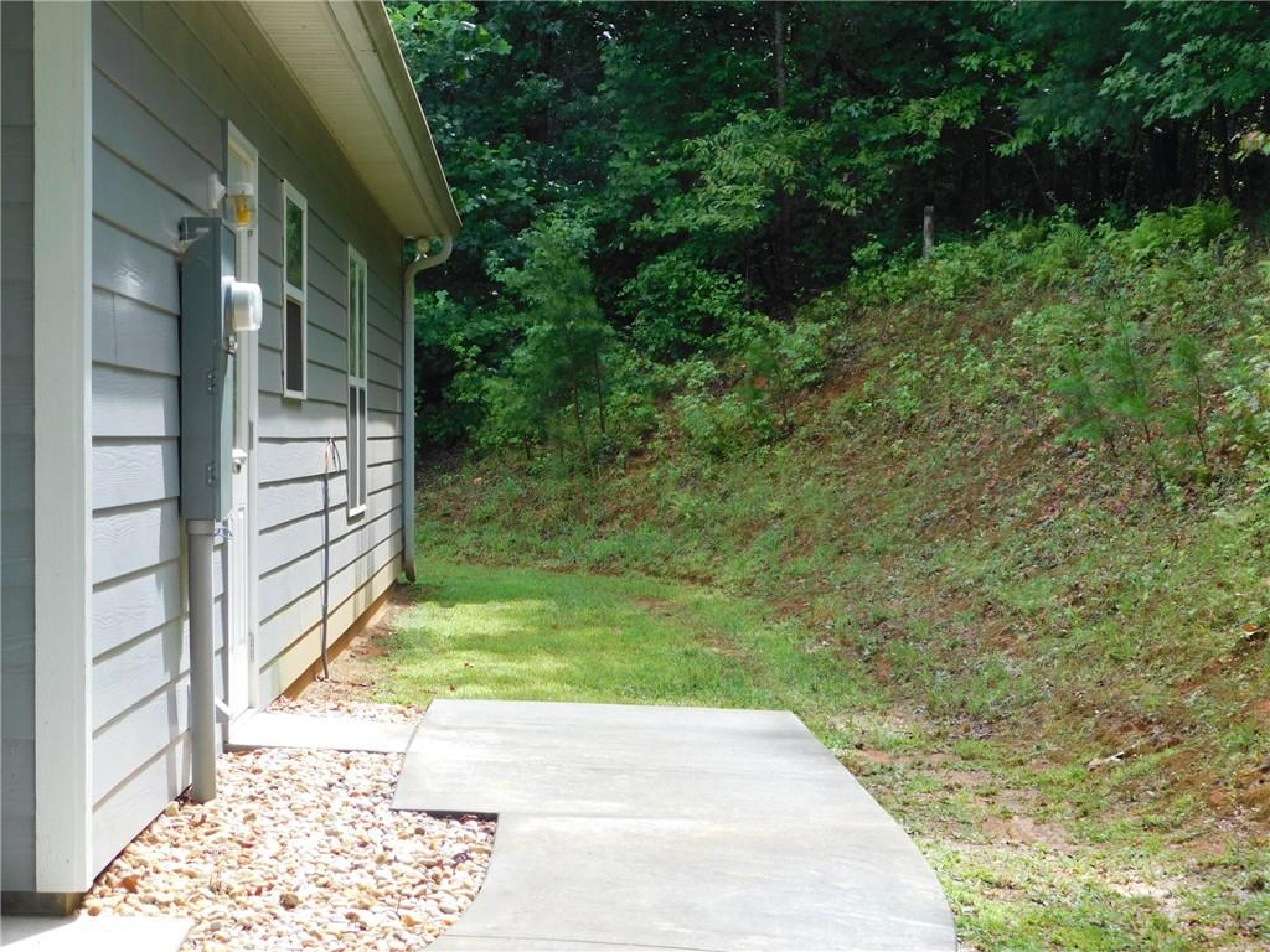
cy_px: 476
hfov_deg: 29.4
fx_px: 2421
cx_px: 635
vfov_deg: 22.3
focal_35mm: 66
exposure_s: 1/160
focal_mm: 11.7
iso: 125
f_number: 4.2
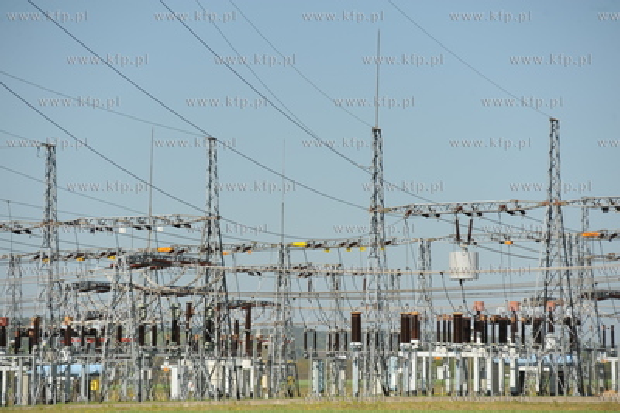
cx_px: 310
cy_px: 206
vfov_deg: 7.4
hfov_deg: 11.1
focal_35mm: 185
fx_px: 3183
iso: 200
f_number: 5.6
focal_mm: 185
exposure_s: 1/320
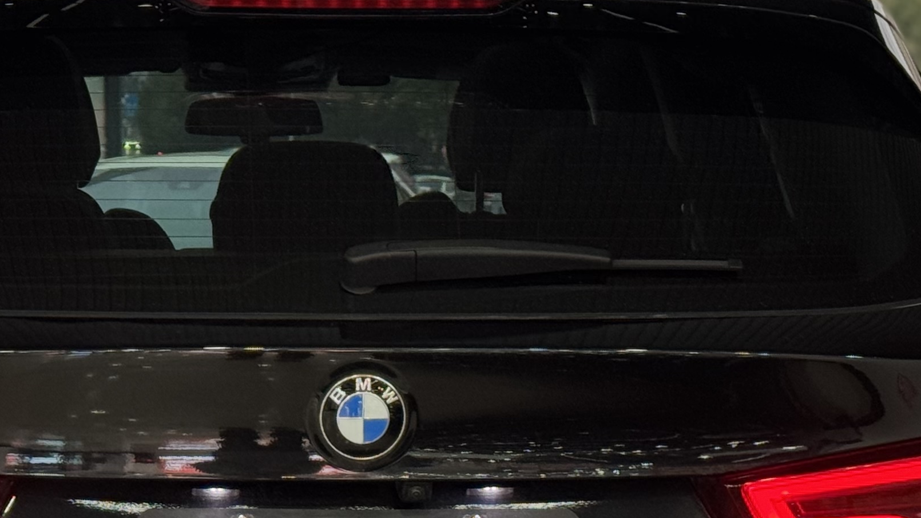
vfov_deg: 9.1
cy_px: 633
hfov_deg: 16.4
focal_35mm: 131
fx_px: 3199
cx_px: 319
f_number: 1.78
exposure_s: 1/50
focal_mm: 6.76
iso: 100
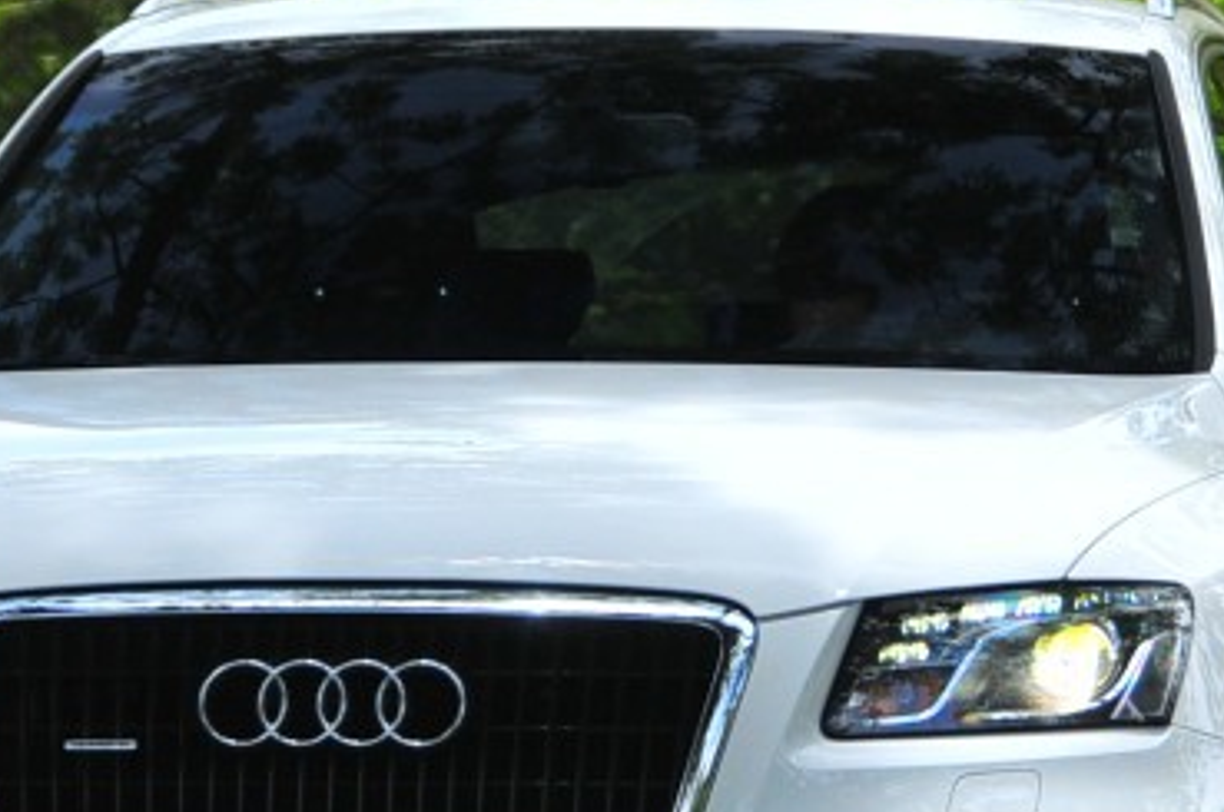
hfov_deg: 4.1
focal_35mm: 499
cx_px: 753
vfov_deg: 2.7
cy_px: 706
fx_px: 16943
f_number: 8
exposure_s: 1/250
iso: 400
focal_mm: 120
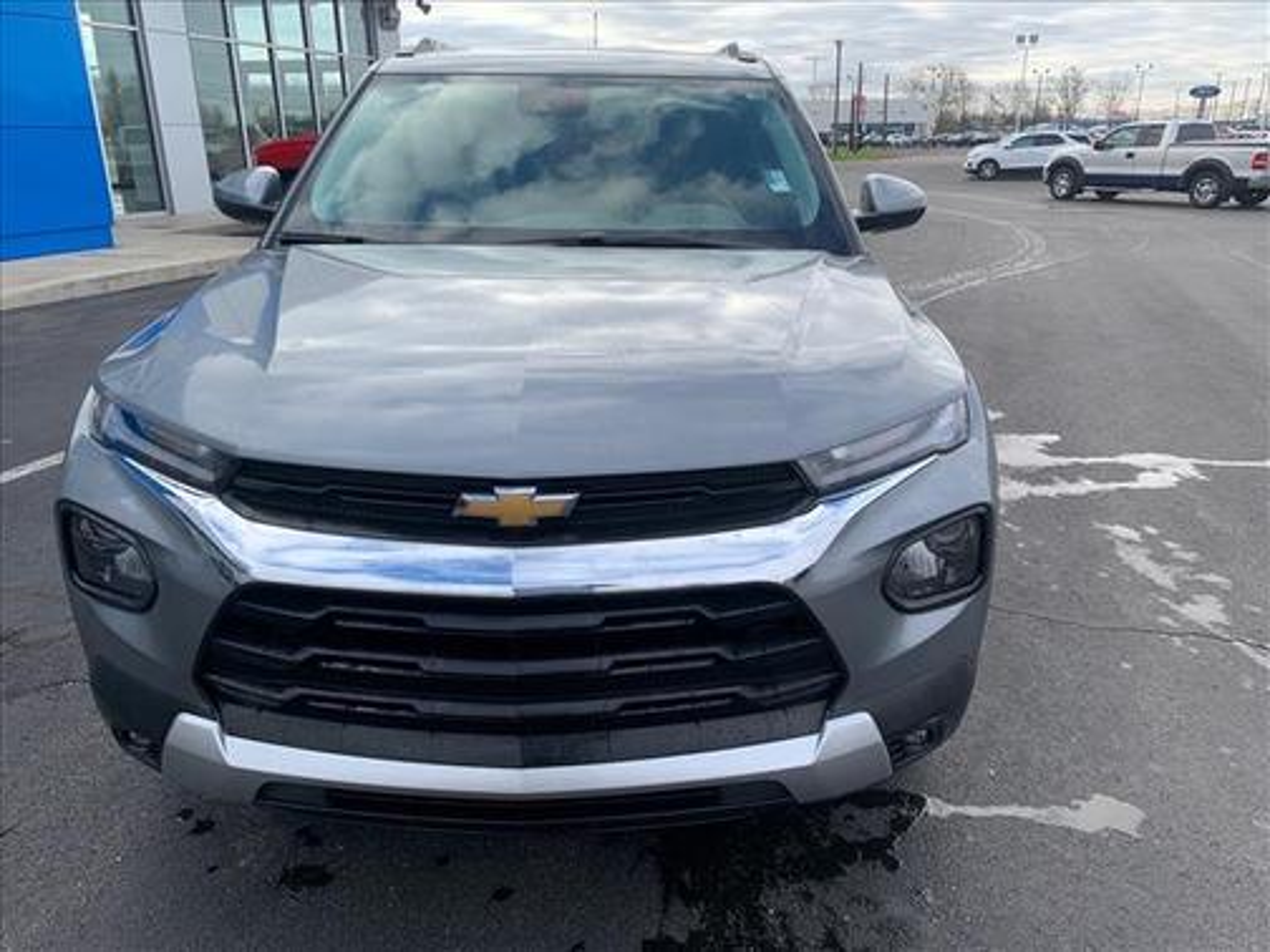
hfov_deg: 67.3
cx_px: 635
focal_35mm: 26
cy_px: 476
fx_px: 954
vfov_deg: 53.1
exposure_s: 1/620
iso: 25
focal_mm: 4.25
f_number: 1.8
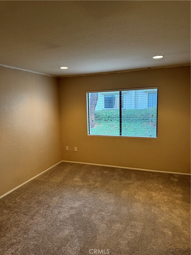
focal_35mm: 24
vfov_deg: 71.6
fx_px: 177
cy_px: 128
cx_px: 96
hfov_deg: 56.8
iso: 100
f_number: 1.78
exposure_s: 1/60
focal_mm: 6.76
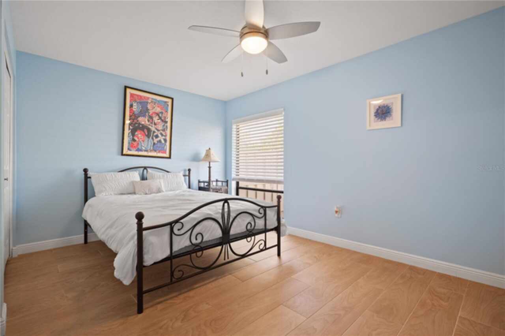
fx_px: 224
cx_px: 252
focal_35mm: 16
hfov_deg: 96.8
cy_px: 168
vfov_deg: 73.7
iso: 640
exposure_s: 1/8
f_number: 8
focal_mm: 16
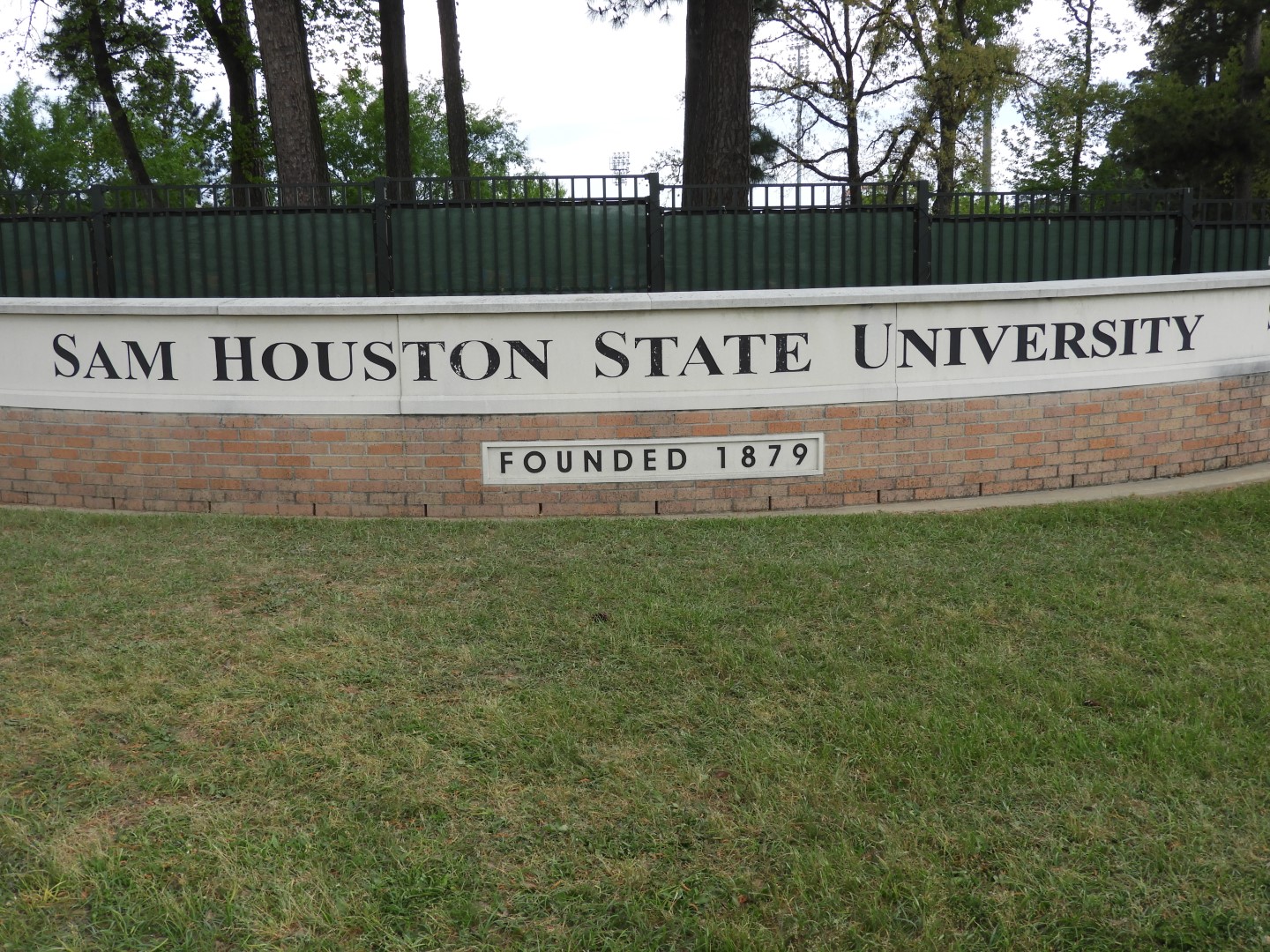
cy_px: 476
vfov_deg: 36.0
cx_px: 635
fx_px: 1468
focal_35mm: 40
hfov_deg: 46.8
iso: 100
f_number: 3.8
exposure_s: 1/200
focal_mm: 7.2
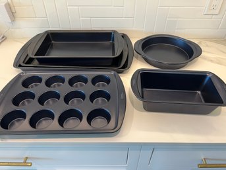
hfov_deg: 67.3
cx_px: 113
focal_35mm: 26
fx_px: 170
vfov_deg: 53.0
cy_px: 85
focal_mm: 5.7
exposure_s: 1/60
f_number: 1.5
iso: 100
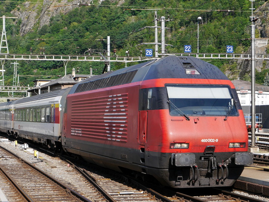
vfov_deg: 17.4
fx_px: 660
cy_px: 113
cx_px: 148
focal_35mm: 85
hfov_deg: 23.0
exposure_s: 1/320
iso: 160
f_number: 7.1
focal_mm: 25
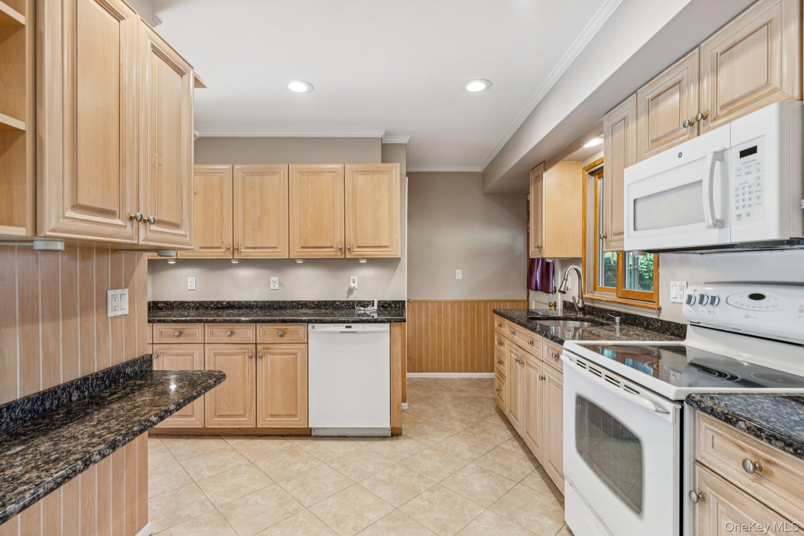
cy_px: 268
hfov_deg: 93.3
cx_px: 402
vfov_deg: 70.4
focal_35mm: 17
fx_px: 380
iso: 250
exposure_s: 1/13
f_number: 8
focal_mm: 17
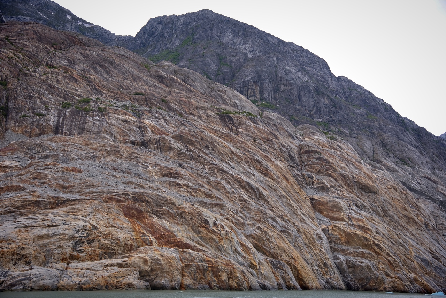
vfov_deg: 24.6
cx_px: 223
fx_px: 681
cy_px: 149
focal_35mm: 55
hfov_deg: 36.2
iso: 100
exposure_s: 1/125
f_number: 5
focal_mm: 55
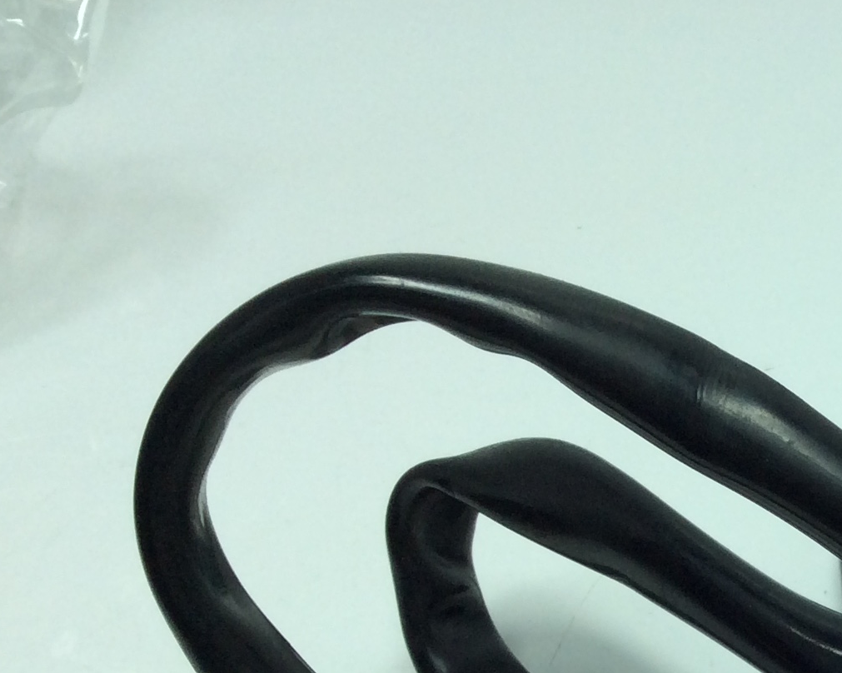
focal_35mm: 80
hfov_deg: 21.8
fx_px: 1993
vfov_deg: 18.2
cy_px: 796
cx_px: 1054
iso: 32
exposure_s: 1/447
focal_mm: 3.3
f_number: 2.4
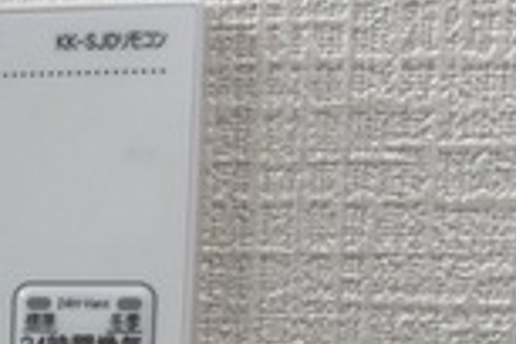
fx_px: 1419
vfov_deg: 13.2
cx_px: -182
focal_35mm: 99
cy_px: 489
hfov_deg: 18.9
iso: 64
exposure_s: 1/120
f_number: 1.6
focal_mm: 5.96
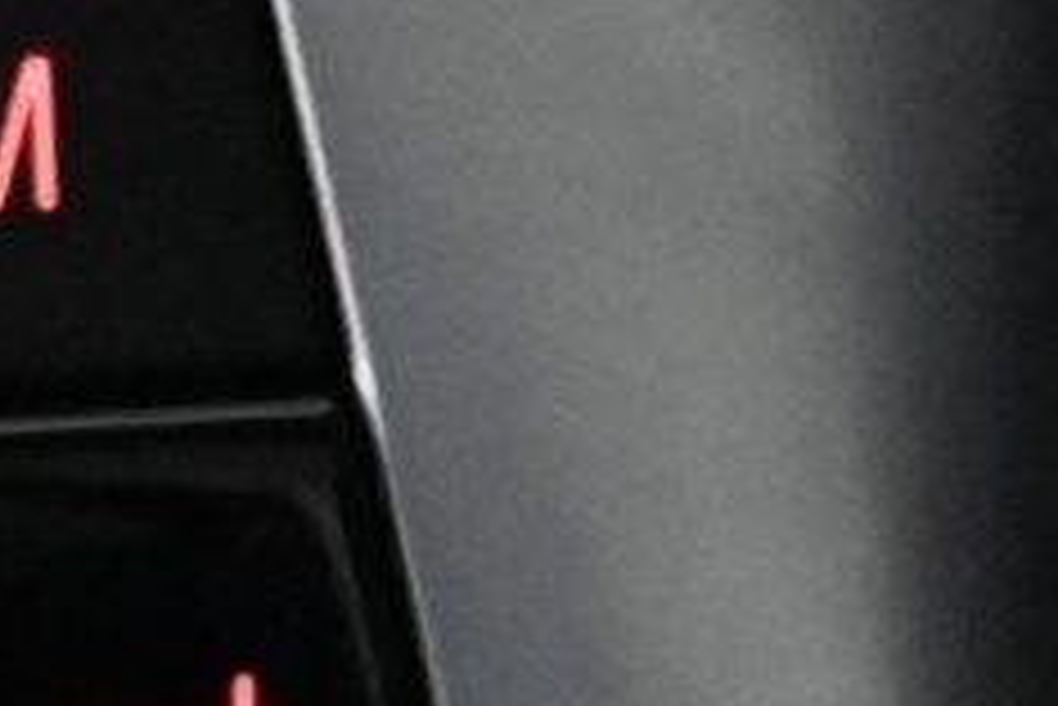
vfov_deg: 4.0
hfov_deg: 5.9
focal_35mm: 341
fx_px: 10041
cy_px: 769
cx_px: -698
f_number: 5
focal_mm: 33
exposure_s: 1/50
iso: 10000
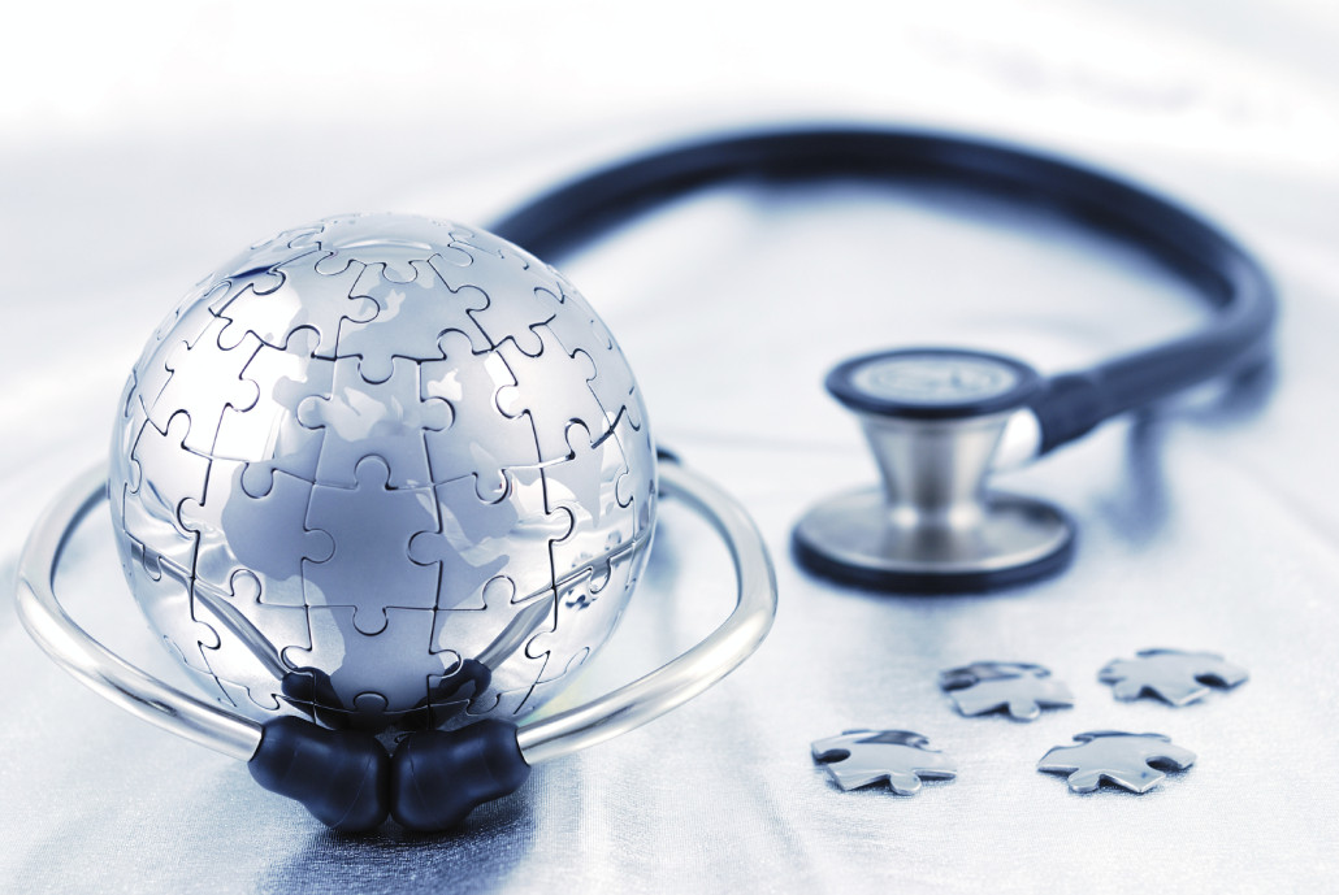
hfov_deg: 22.6
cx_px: 670
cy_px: 448
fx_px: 3351
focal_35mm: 90
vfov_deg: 15.2
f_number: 6.3
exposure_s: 1/4
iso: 100
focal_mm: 60
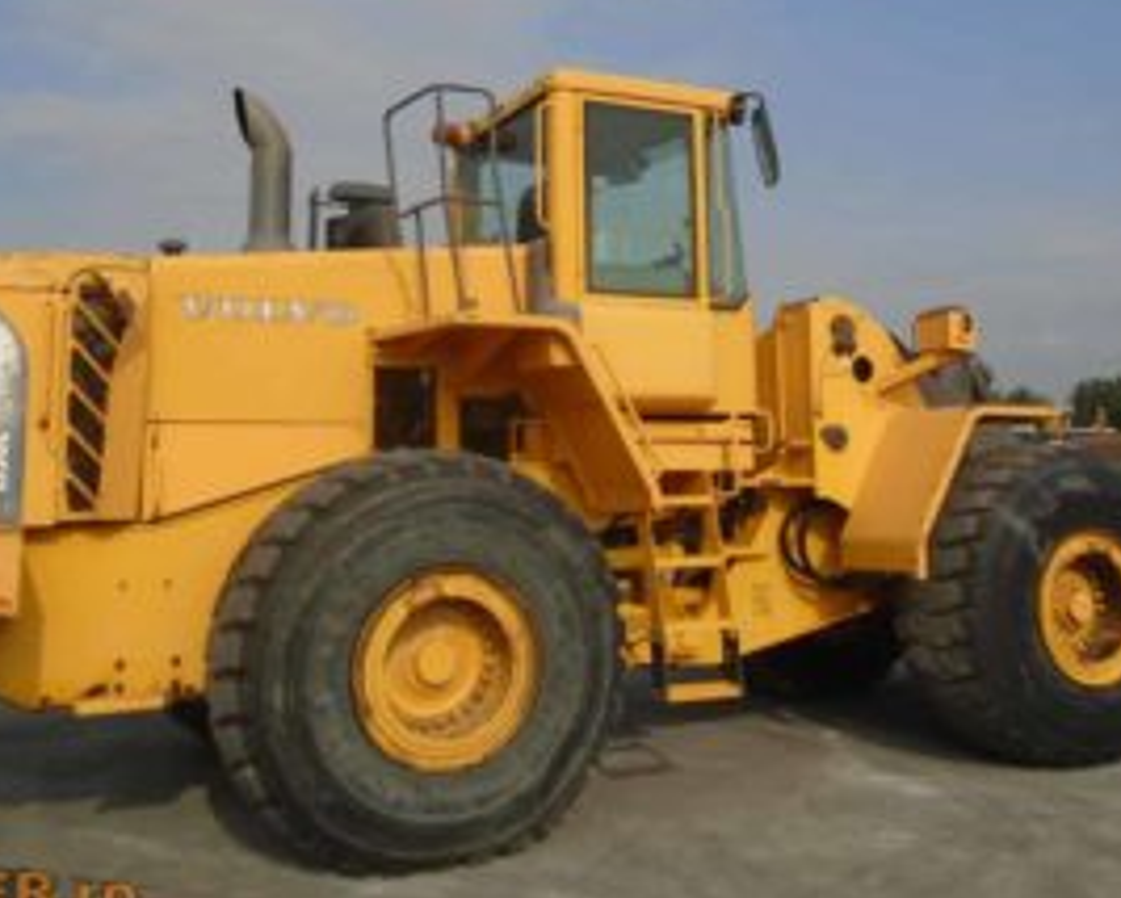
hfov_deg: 47.8
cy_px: 302
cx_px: 617
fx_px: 1262
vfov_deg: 38.8
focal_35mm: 38
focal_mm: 4.6
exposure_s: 1/320
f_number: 8
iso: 100
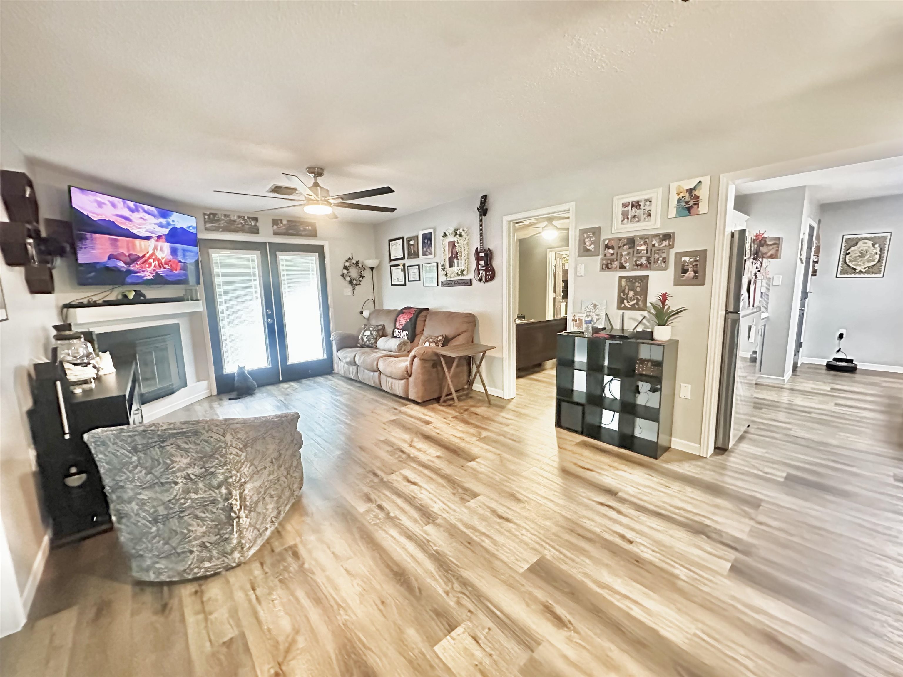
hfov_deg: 102.1
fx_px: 365
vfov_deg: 85.7
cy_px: 338
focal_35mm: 14
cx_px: 452
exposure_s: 1/24
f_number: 2.2
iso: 2500
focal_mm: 2.22
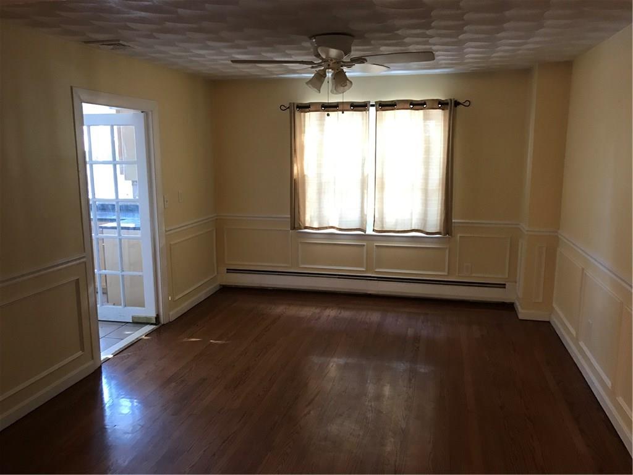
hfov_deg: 63.4
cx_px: 316
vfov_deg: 49.7
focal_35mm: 28
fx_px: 512
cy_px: 238
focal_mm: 3.99
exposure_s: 1/15
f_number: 1.8
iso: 80
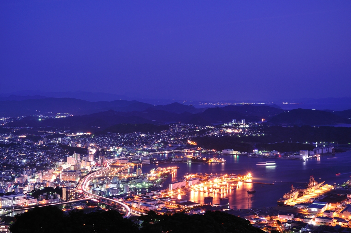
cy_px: 116
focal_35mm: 60
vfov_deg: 22.6
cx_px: 176
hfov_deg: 33.4
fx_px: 584
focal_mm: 40
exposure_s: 10
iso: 200
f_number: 8
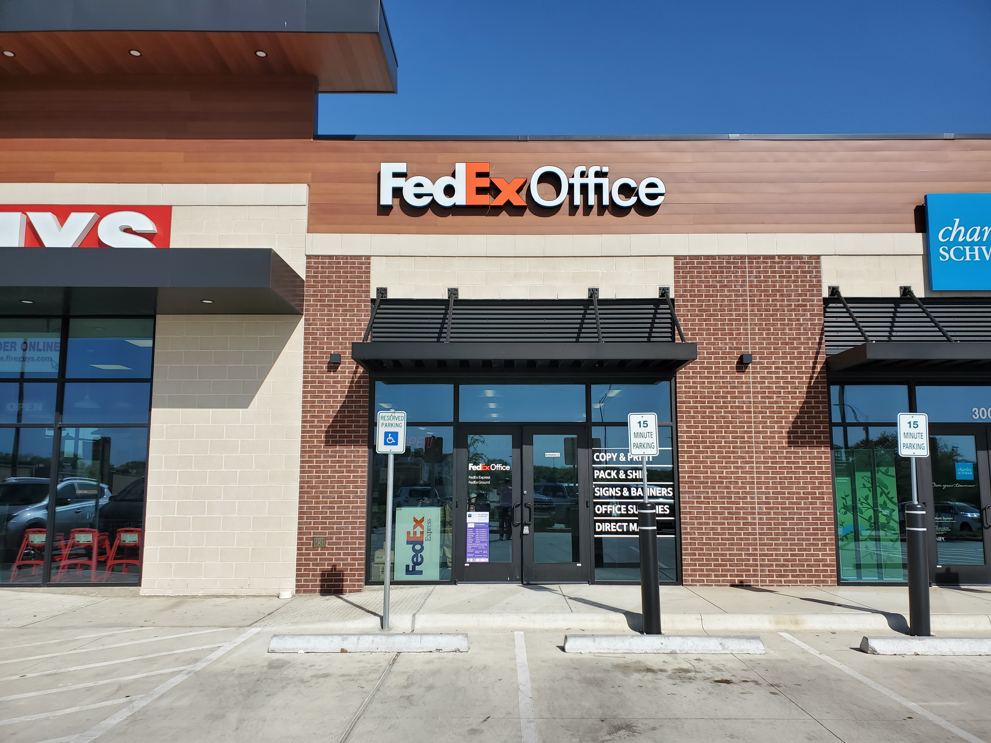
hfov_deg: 67.3
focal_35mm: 26
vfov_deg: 53.1
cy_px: 372
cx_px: 496
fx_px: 744
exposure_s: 1/1973
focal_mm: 4.3
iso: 50
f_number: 2.4
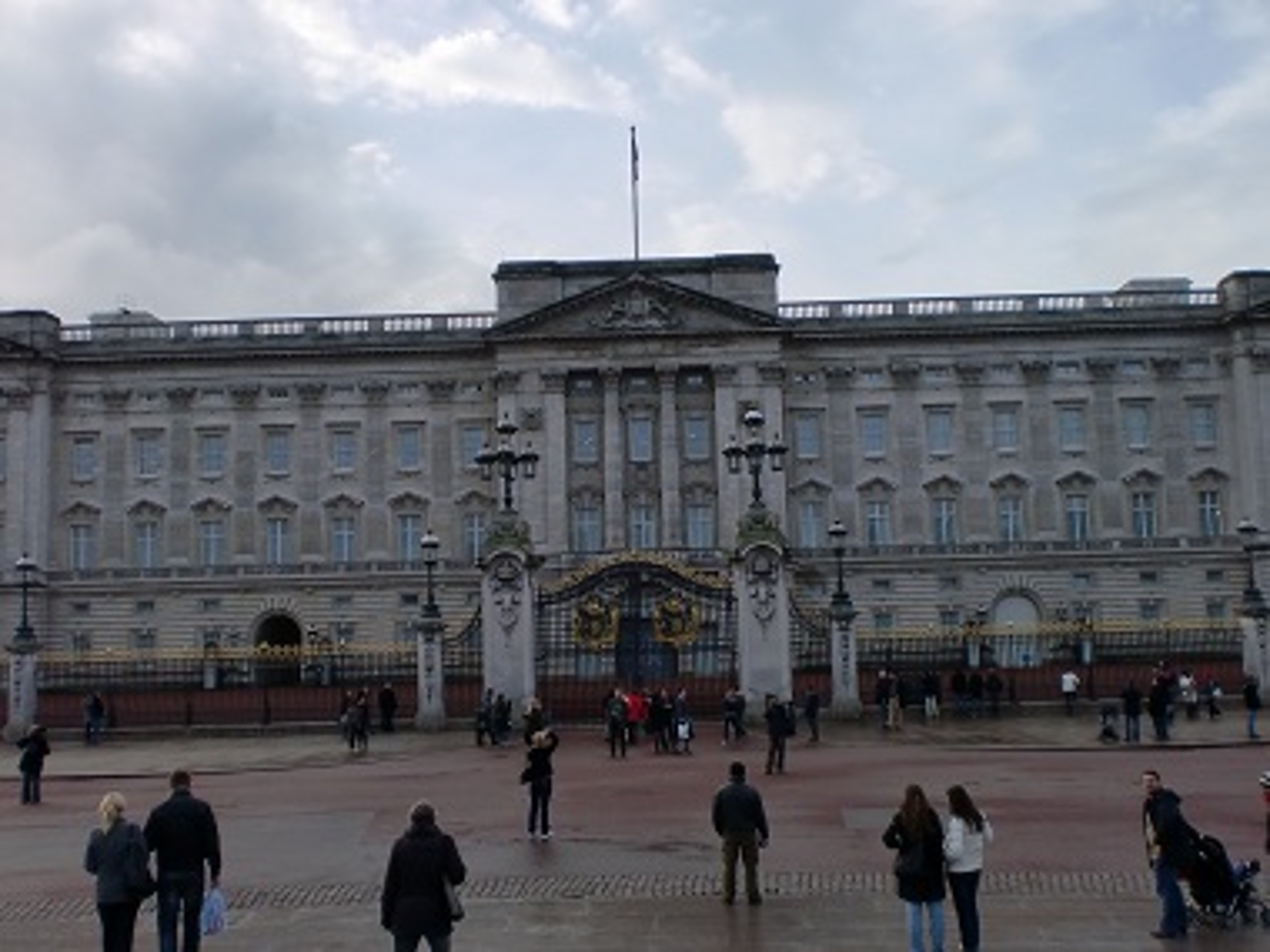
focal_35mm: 35
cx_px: 635
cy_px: 476
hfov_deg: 52.6
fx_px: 1284
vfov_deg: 40.7
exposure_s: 1/800
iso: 64
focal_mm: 6.3
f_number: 3.1
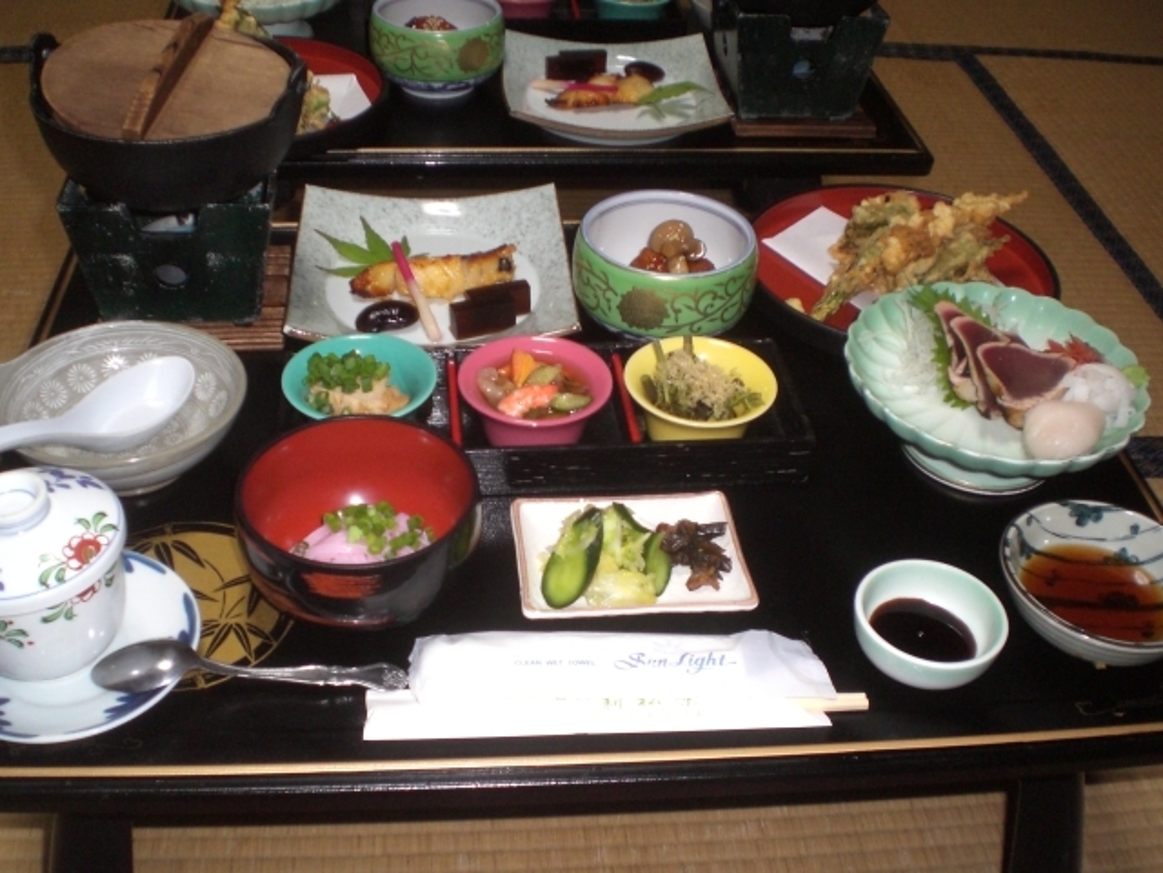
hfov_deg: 49.0
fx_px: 1277
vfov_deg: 37.7
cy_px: 436
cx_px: 582
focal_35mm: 38
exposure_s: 1/60
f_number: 3.1
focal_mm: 6.3
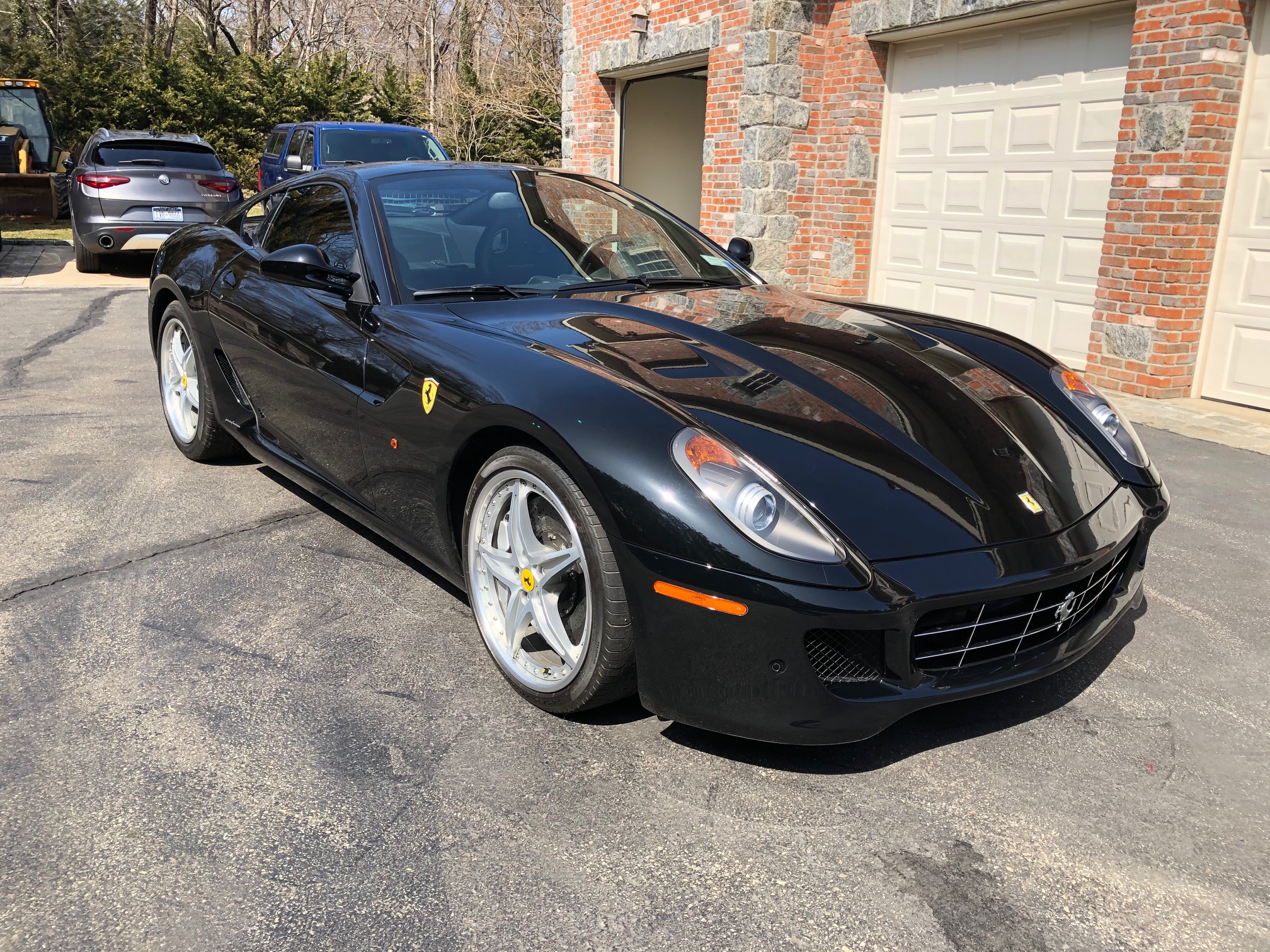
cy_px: 476
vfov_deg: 49.7
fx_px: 1027
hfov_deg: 63.4
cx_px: 635
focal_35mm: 28
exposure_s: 1/873
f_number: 1.8
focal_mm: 3.99
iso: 20
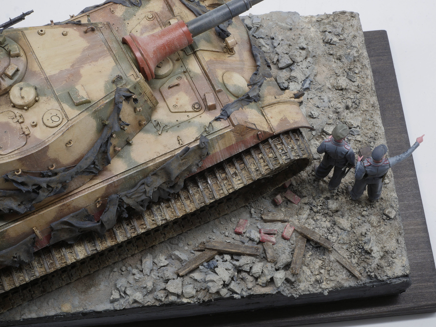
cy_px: 164
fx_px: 756
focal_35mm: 60
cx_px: 218
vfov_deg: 24.4
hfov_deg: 32.2
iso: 200
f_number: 22
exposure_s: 1/1.3
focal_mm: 30
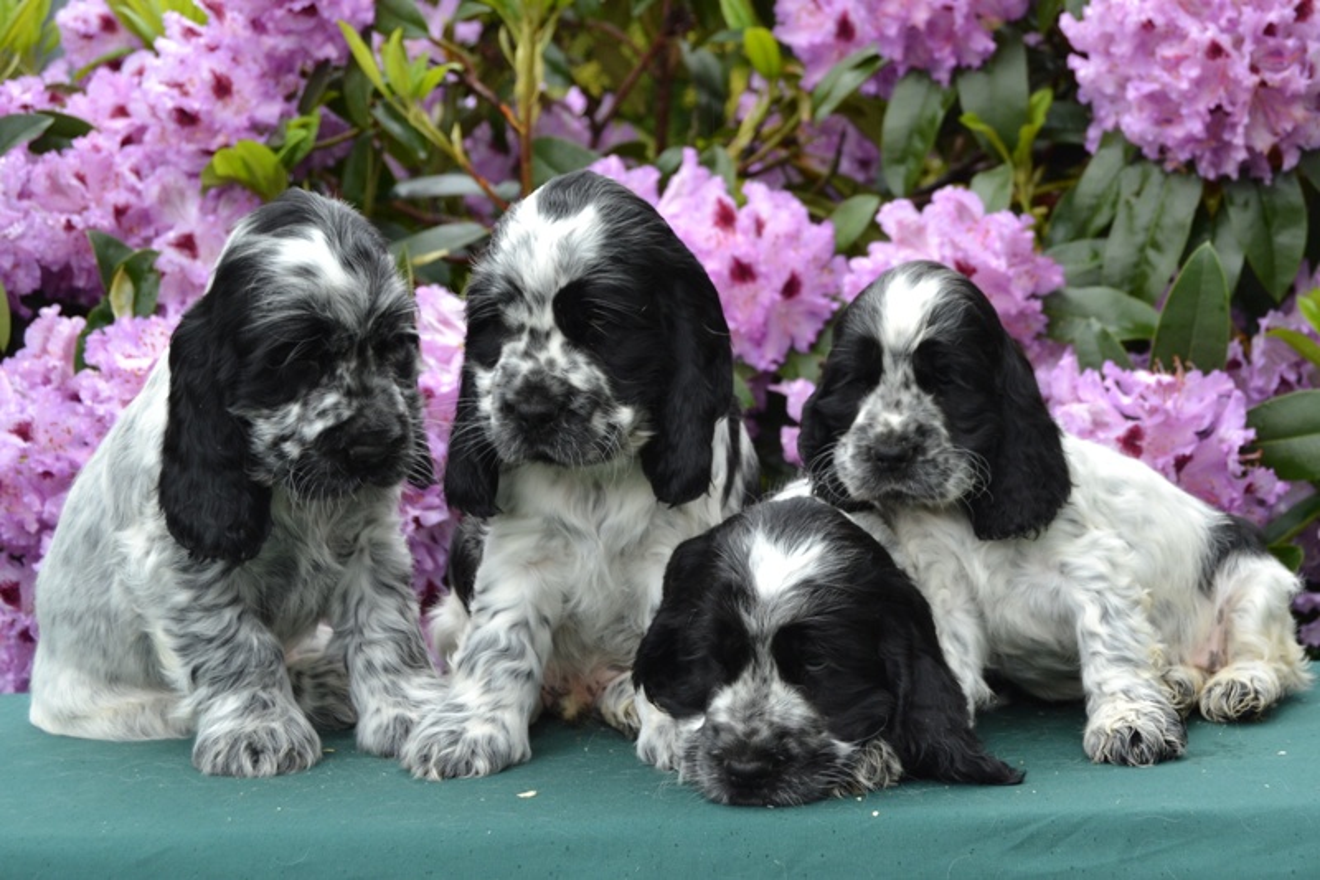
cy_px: 440
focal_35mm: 57
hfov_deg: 35.1
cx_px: 660
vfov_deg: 23.8
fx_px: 2089
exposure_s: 1/100
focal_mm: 38
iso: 400
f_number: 5
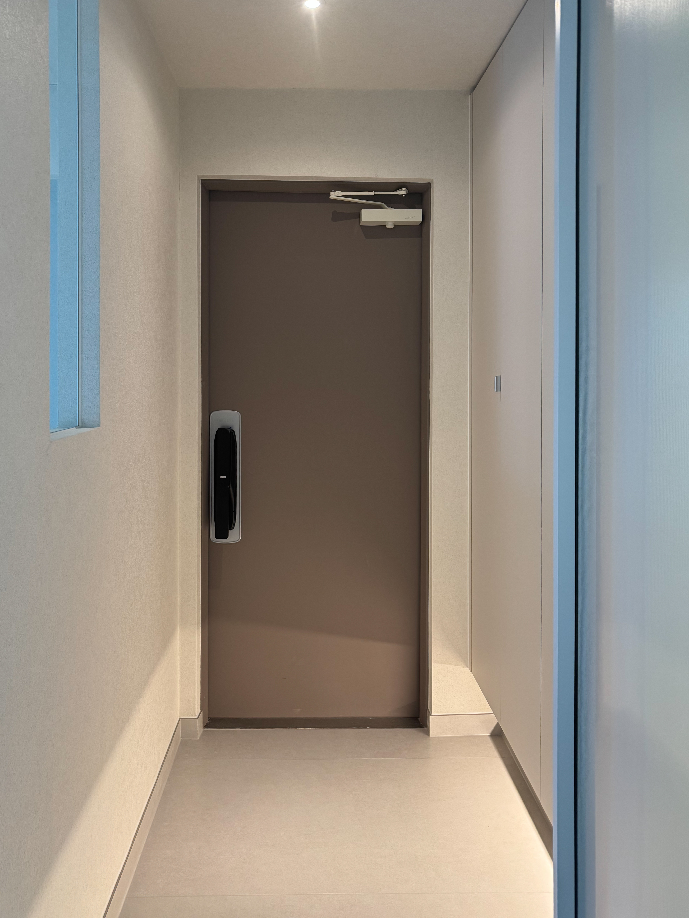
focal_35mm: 24
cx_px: 344
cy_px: 459
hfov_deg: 56.8
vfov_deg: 71.6
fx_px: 637
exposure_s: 1/120
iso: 200
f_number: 1.8
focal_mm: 6.76
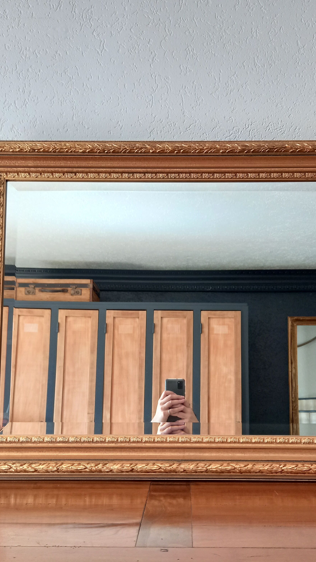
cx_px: 177
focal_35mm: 35
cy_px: 328
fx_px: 521
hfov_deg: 33.7
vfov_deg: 56.3
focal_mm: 4.6
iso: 100
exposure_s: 1/50
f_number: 2
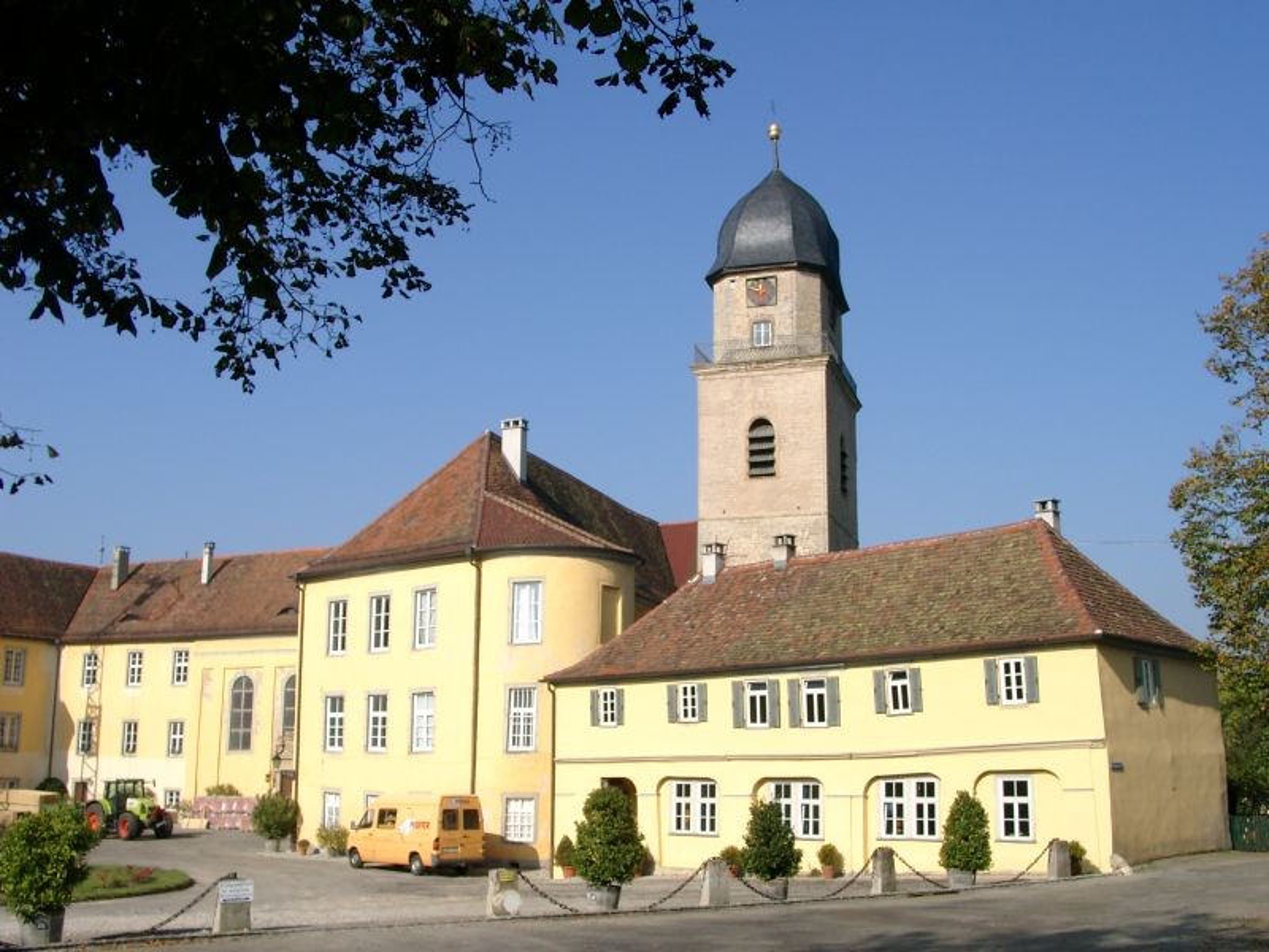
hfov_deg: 50.1
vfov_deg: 38.7
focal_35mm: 37
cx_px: 634
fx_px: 1356
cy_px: 476
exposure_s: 1/842
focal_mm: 7.69
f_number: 4
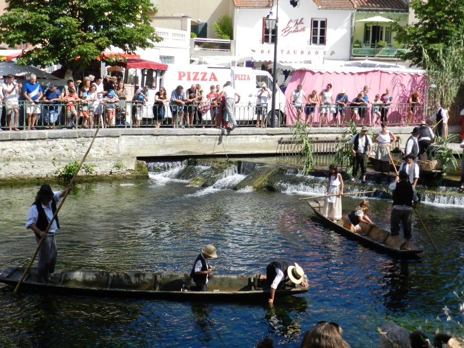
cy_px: 174
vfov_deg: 27.5
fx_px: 710
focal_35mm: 53
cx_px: 232
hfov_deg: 36.2
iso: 160
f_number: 4.4
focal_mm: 9.4
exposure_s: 1/800
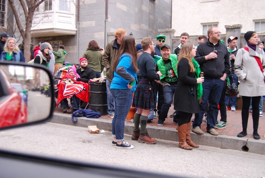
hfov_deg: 49.5
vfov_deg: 34.3
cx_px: 132
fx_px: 288
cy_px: 89
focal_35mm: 39
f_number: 4.5
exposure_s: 1/100
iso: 200
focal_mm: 26
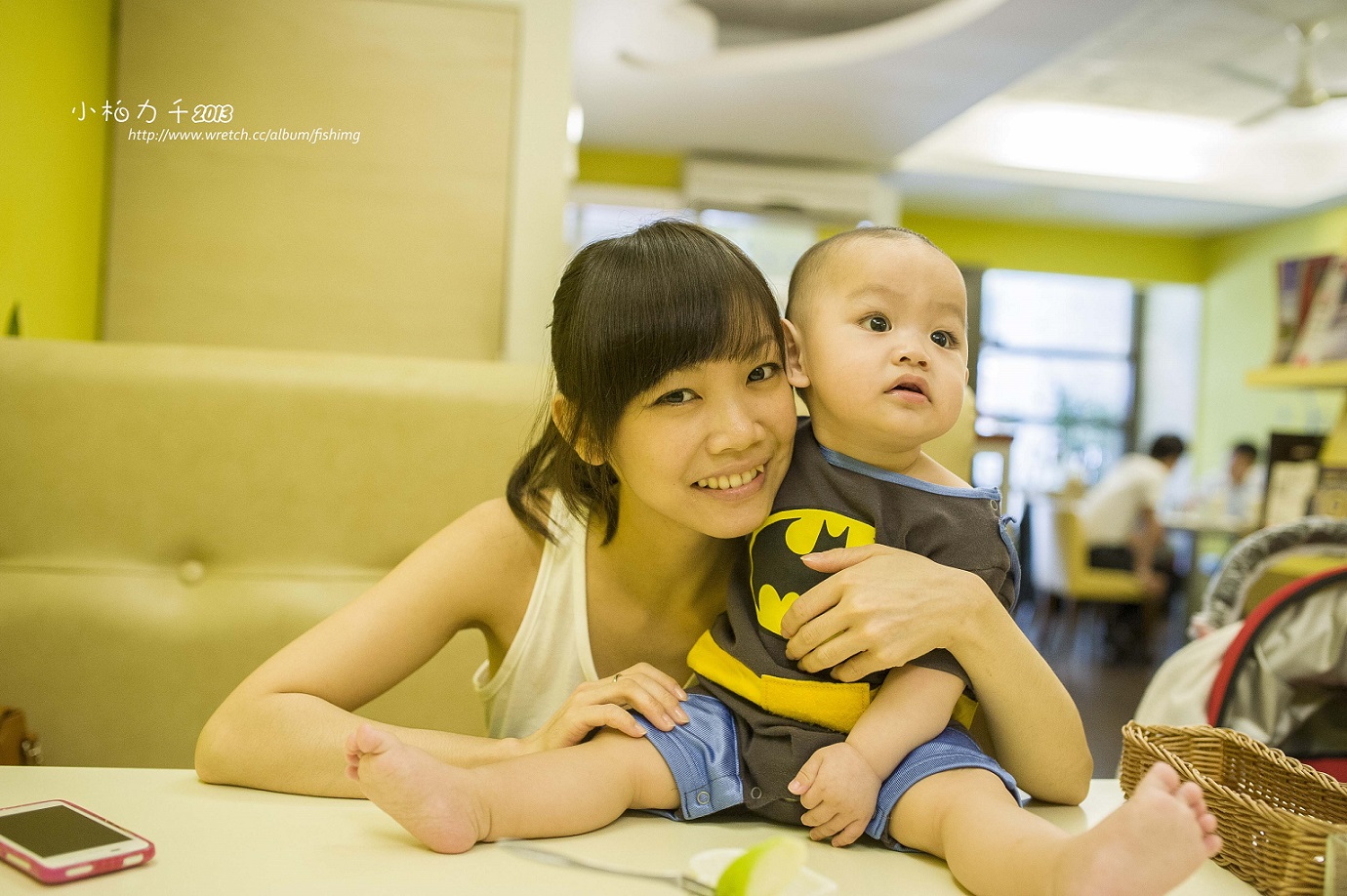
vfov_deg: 37.8
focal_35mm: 35
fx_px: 1309
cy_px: 448
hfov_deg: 54.5
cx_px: 674
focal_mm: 35
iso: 1250
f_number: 2.8
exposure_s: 1/80
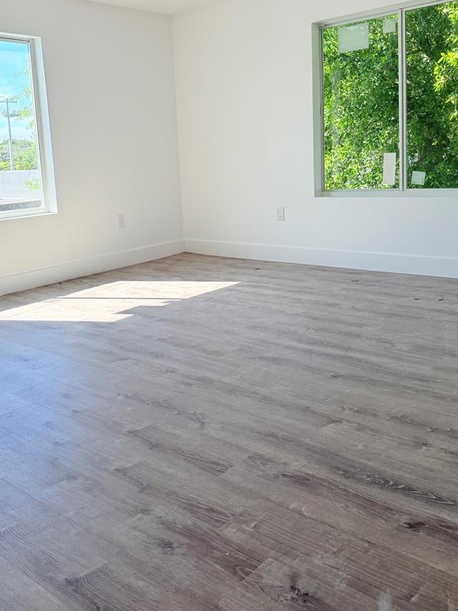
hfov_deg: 41.5
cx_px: 173
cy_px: 229
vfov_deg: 53.4
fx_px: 600
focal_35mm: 34
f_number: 1.78
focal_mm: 6.76
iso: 100
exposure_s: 1/1727
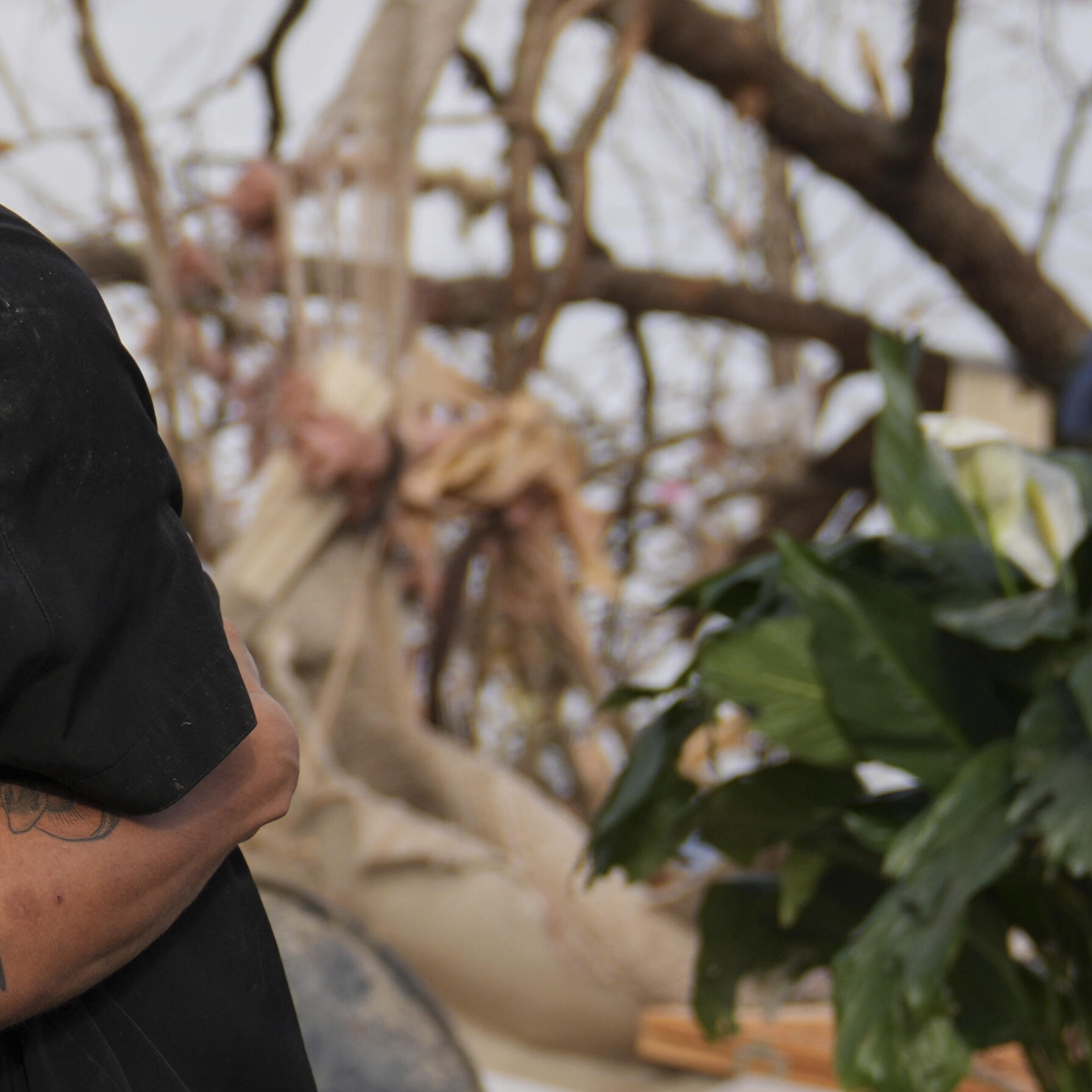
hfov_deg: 10.1
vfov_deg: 10.7
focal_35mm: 164
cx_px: -868
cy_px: 423
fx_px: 5853
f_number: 2.8
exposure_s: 1/1250
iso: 160
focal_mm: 40
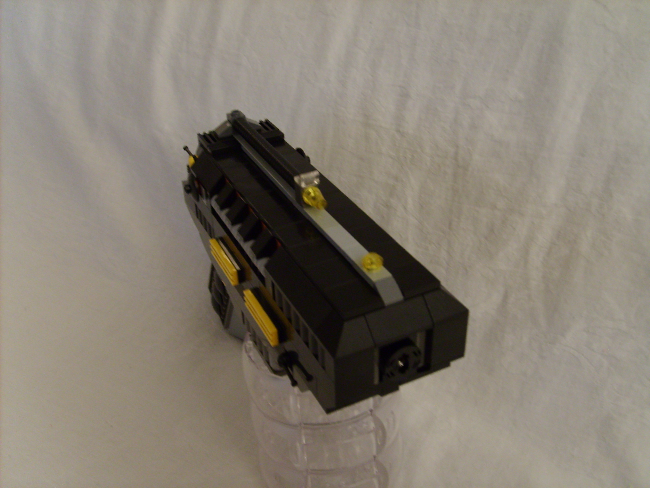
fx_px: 657
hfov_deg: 52.6
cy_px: 244
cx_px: 325
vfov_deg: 40.7
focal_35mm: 35
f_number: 2.8
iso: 140
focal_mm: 5.8
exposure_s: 1/6
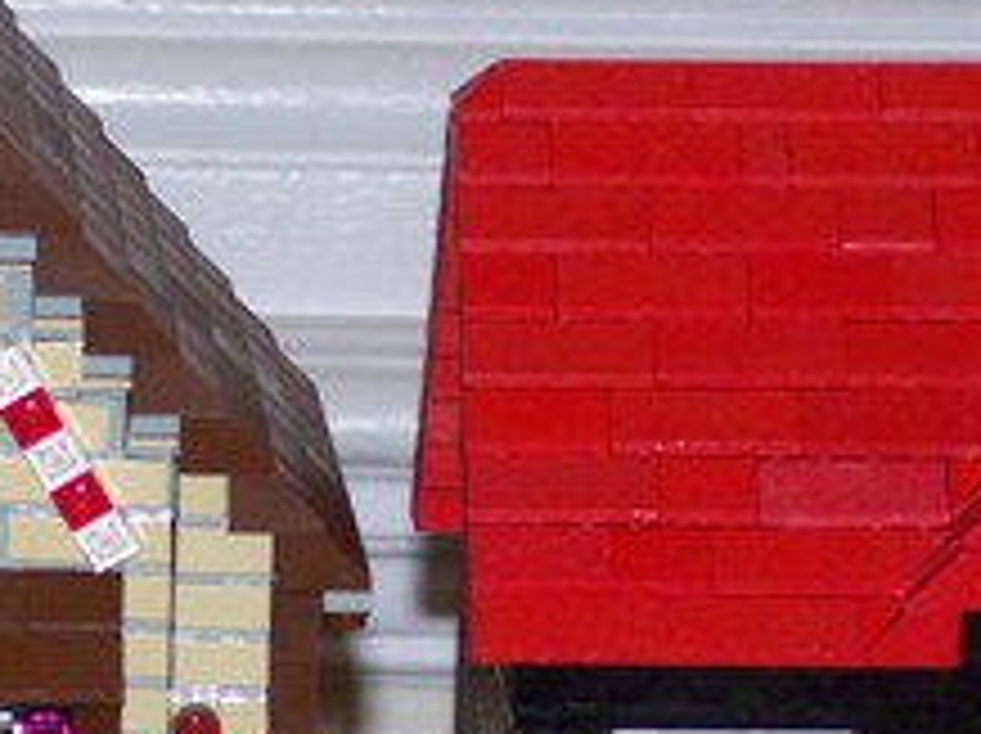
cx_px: -230
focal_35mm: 289
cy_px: 946
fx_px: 8181
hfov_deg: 6.8
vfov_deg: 5.1
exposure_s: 1/80
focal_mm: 13.7
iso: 80
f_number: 3.2
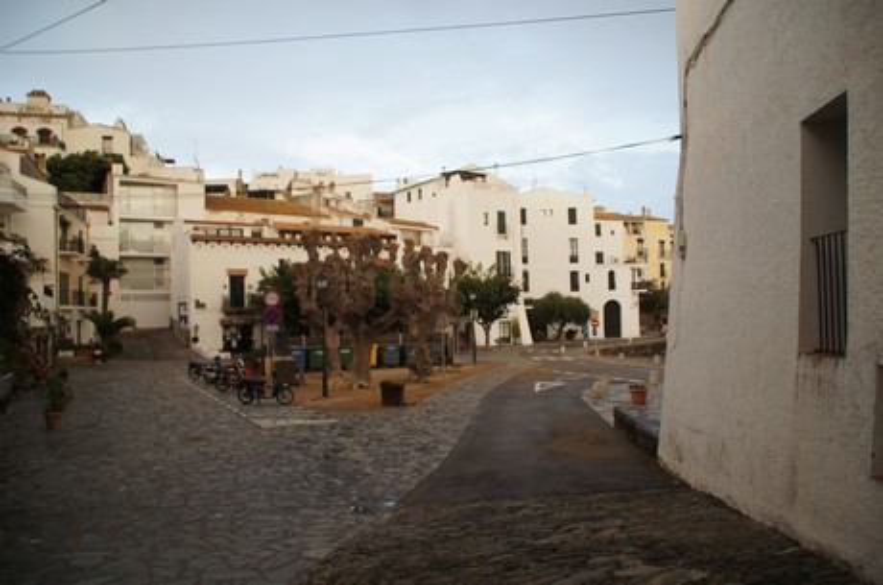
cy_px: 292
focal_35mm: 27
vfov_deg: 47.8
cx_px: 442
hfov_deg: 67.5
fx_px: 661
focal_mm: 18
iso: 100
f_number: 4.5
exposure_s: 1/60
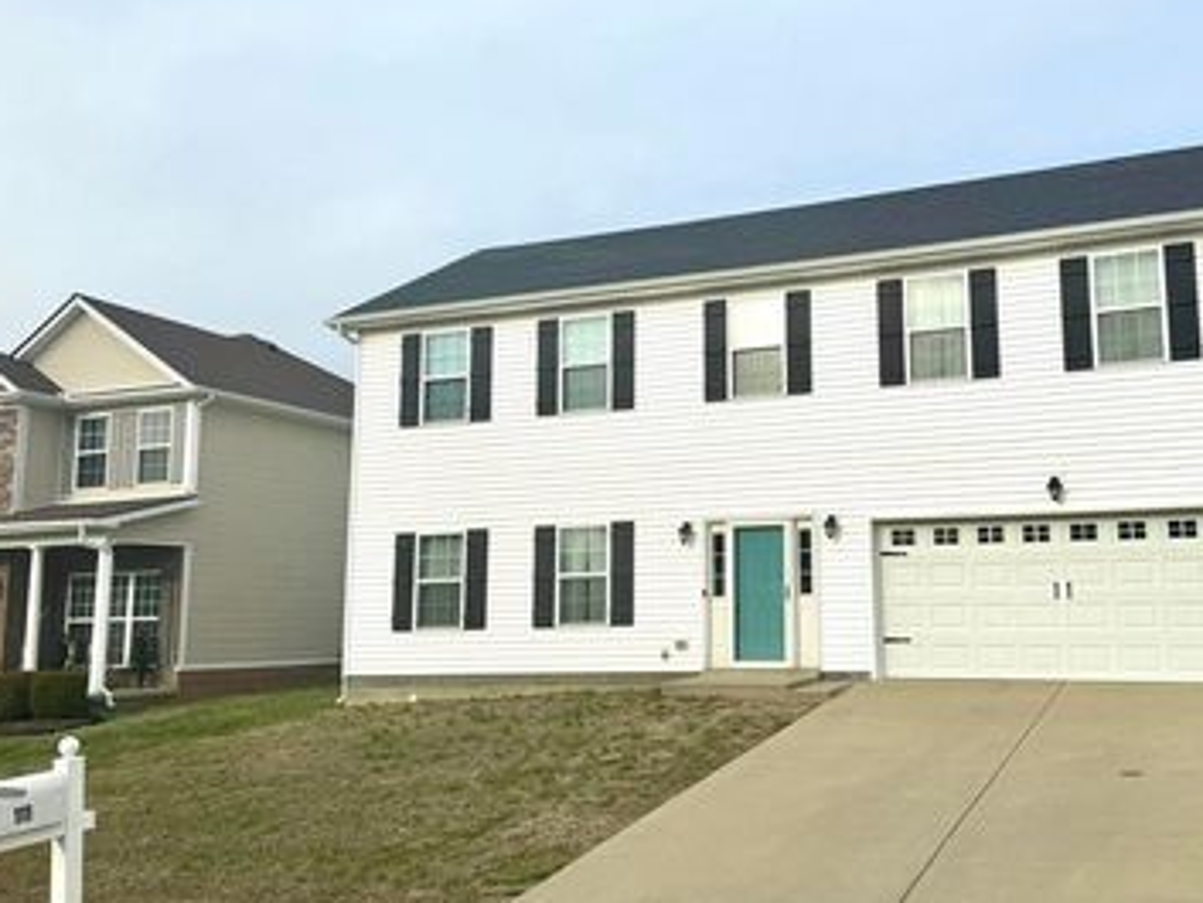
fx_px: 1182
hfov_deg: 53.1
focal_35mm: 34
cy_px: 438
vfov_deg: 41.8
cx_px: 777
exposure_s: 1/4608
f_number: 1.78
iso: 80
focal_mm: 6.76
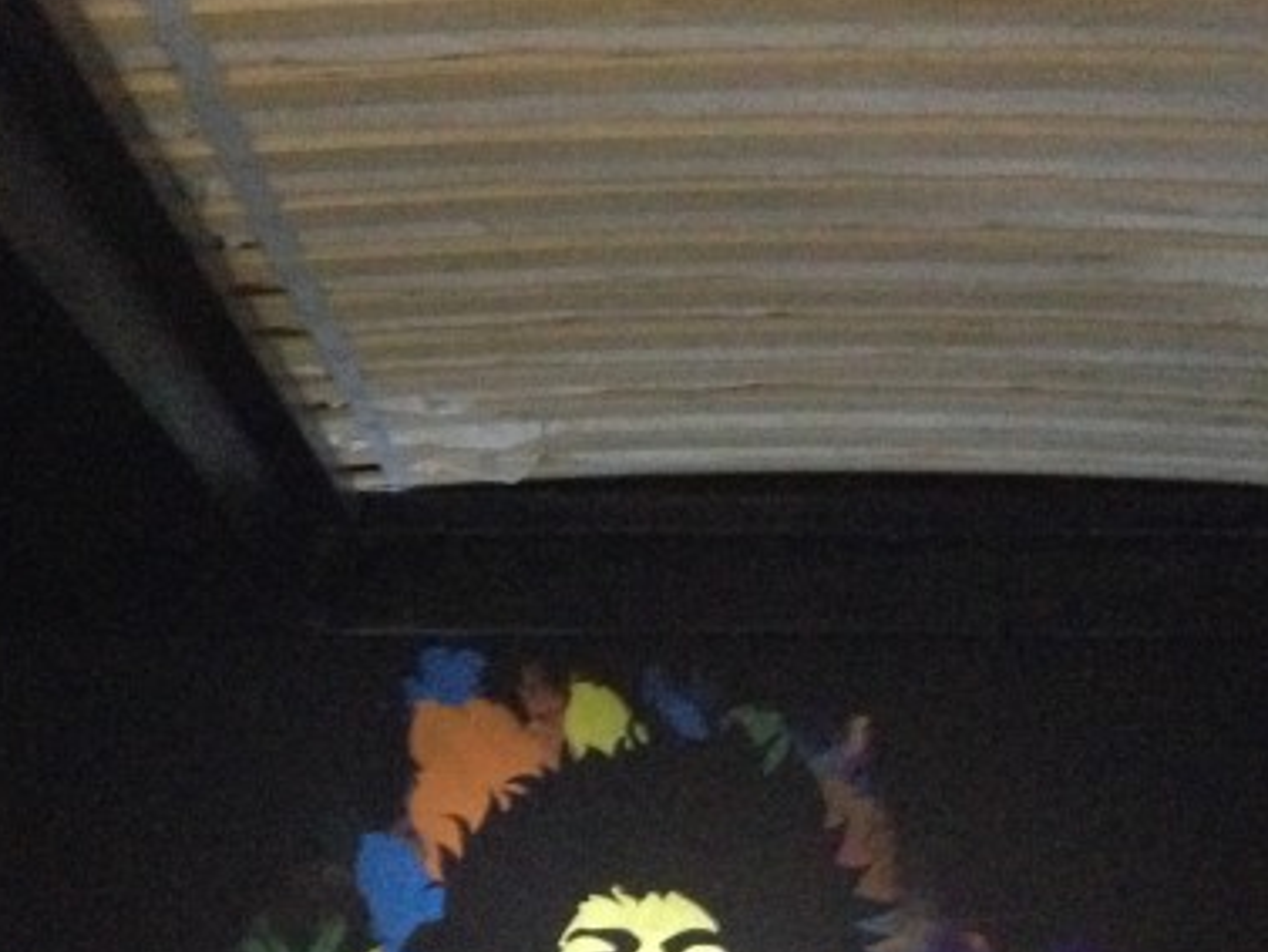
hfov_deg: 20.6
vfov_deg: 14.9
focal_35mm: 95
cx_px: 656
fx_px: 3481
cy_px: 1211
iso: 640
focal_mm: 4.28
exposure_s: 1/15
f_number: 2.4
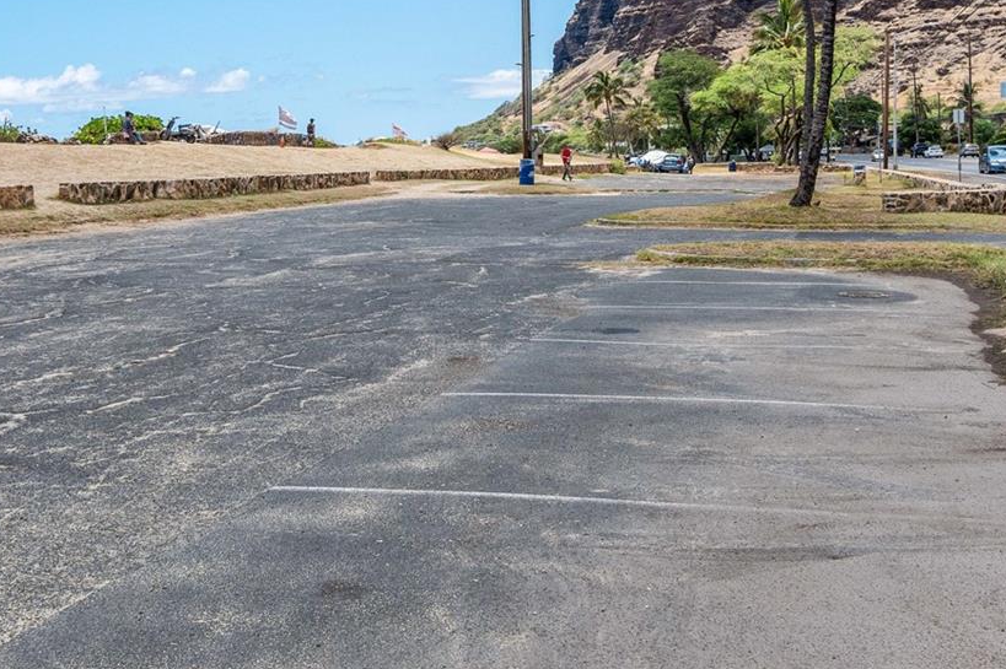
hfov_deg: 45.4
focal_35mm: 43
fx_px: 1201
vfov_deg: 29.6
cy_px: 48
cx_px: 520
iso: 160
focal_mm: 15
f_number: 11
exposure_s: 1/500
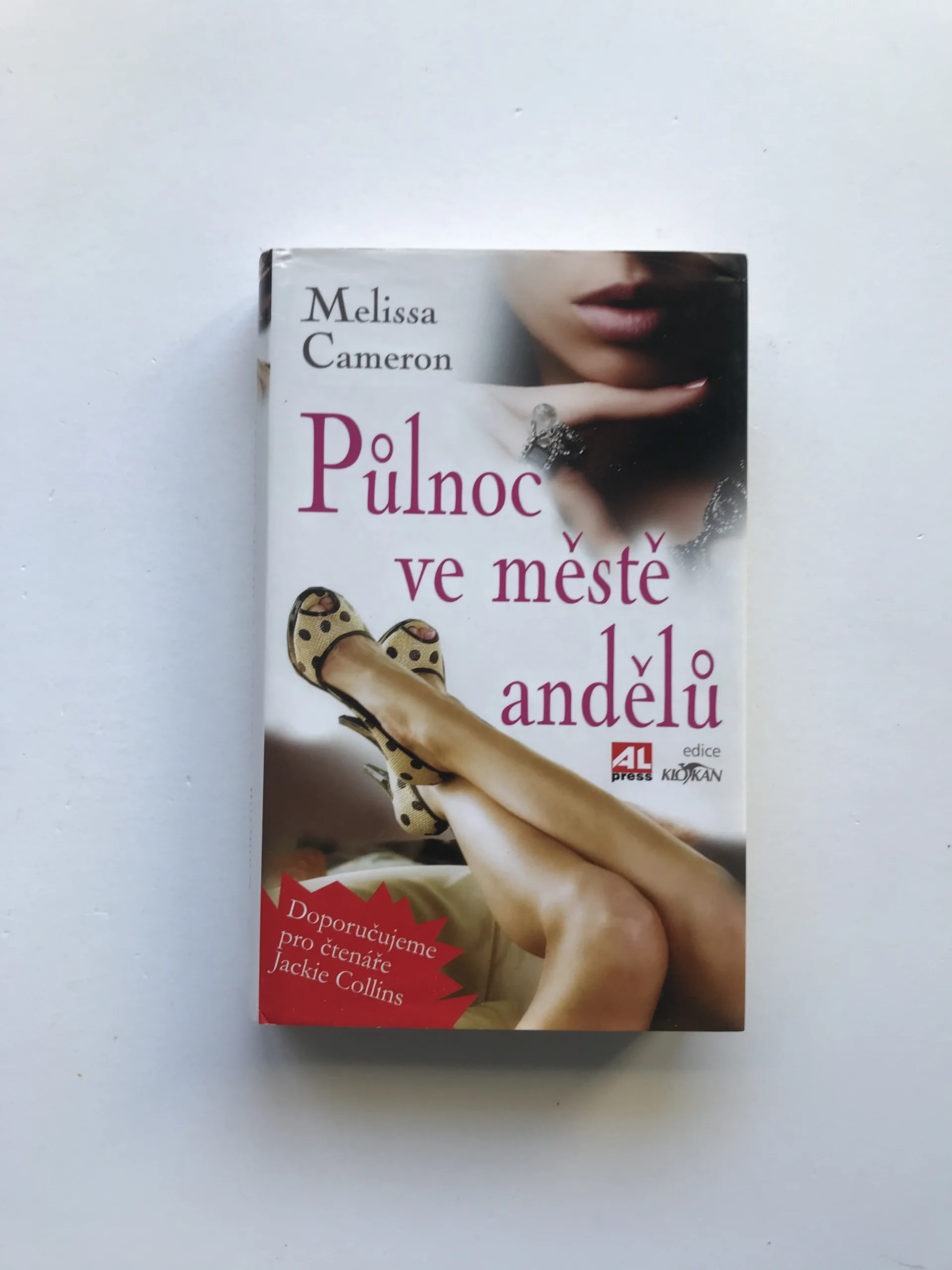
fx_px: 1027
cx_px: 476
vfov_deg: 63.4
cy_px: 635
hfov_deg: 49.7
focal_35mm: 28
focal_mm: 3.99
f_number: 1.8
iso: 20
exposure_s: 1/50
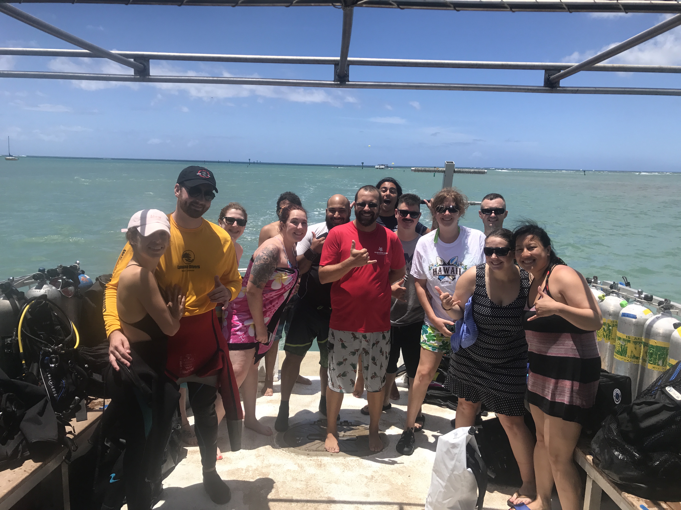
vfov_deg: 49.7
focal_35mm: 28
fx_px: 551
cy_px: 255
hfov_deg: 63.4
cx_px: 340
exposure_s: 1/2660
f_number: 1.8
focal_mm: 3.99
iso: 20
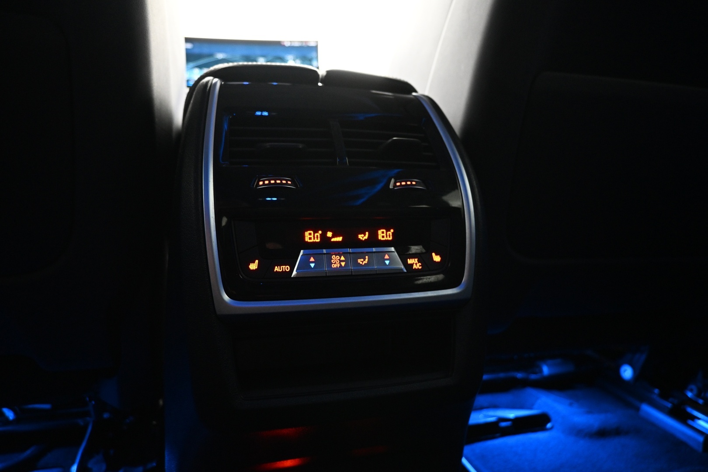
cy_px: 236
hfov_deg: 73.7
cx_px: 354
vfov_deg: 53.1
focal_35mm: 24
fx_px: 472
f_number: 3.5
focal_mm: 16
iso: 1600
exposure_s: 1/2.5
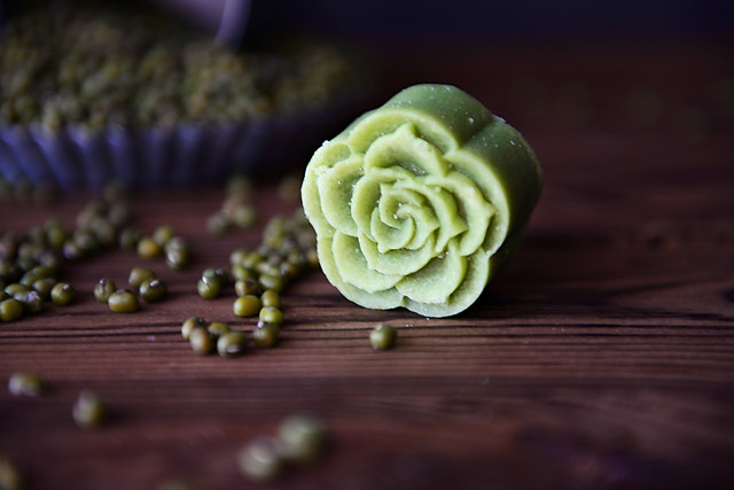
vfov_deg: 19.5
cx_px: 367
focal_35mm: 70
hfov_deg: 28.8
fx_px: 1427
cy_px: 245
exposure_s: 1/30
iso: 400
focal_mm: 70
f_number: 3.2
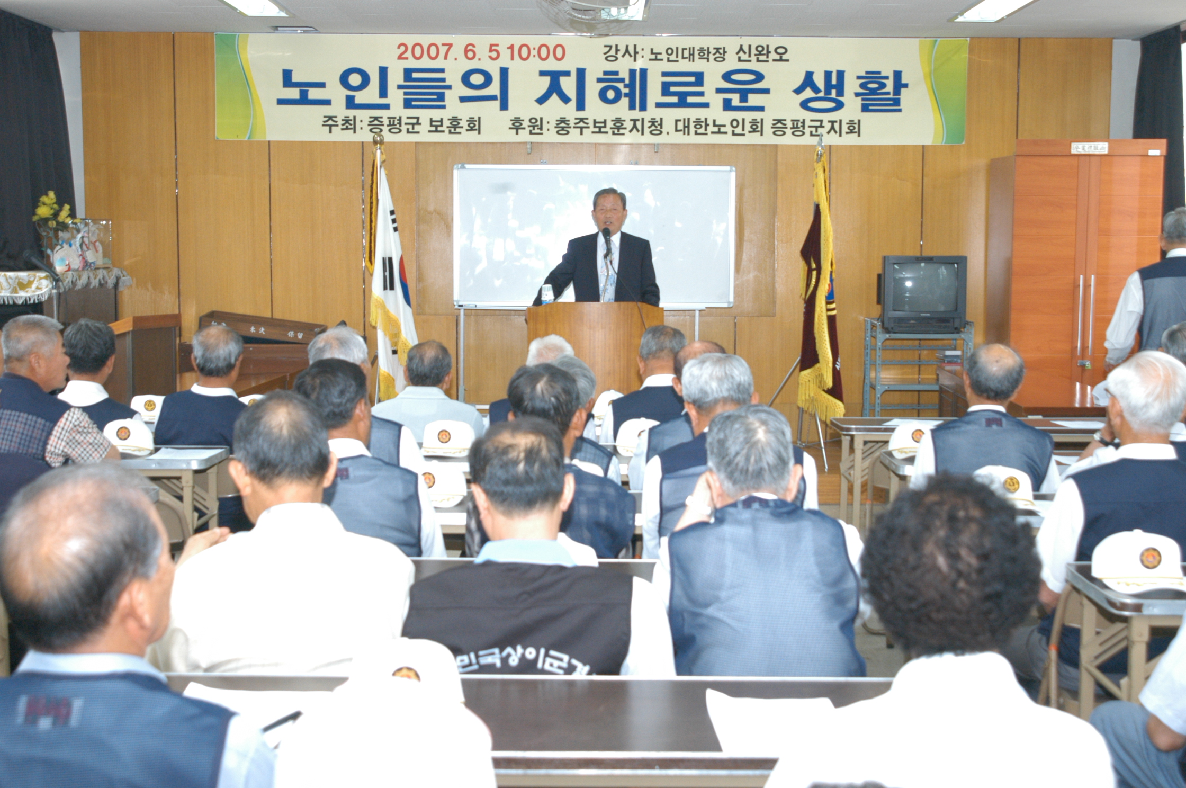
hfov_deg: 38.9
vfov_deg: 26.4
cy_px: 394
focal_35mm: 51
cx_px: 593
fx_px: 1678
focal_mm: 34
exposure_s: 1/60
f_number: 7.1
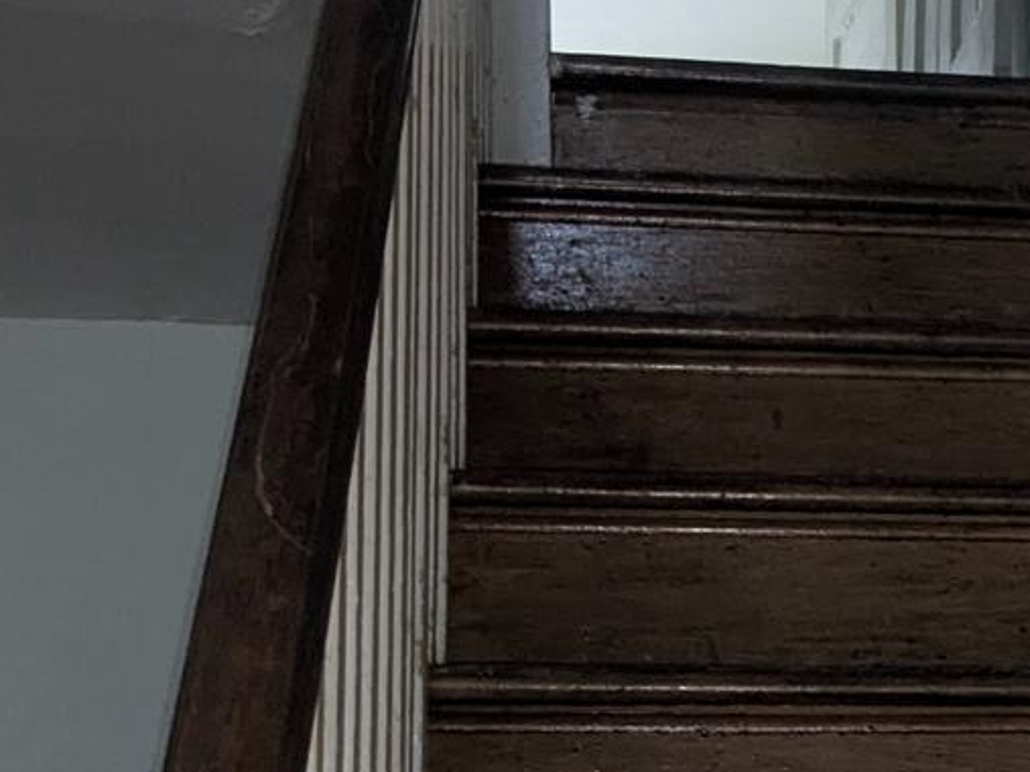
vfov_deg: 13.3
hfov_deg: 17.1
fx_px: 3243
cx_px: 1304
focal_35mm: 109
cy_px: 867
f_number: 1.73
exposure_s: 1/24
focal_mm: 4.38
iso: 327
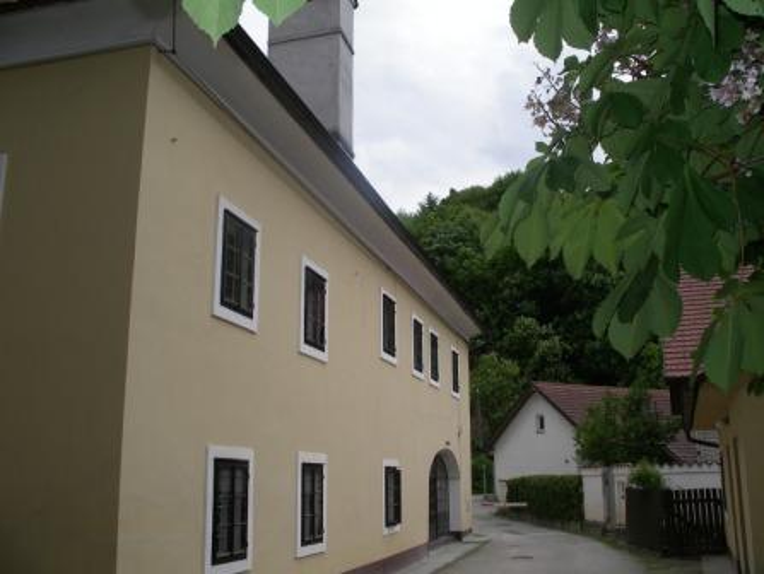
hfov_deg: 50.1
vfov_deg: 38.7
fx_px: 817
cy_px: 287
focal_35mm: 37
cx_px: 382
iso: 80
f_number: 5.6
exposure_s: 1/320
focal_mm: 7.8
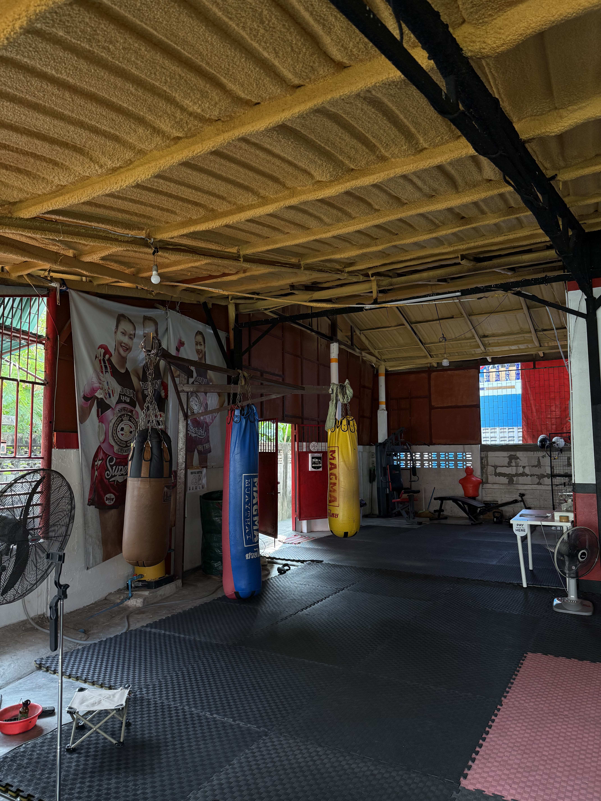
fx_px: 556
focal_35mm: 24
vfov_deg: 71.6
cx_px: 300
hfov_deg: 56.8
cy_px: 400
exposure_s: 1/133
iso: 200
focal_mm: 6.76
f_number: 1.78
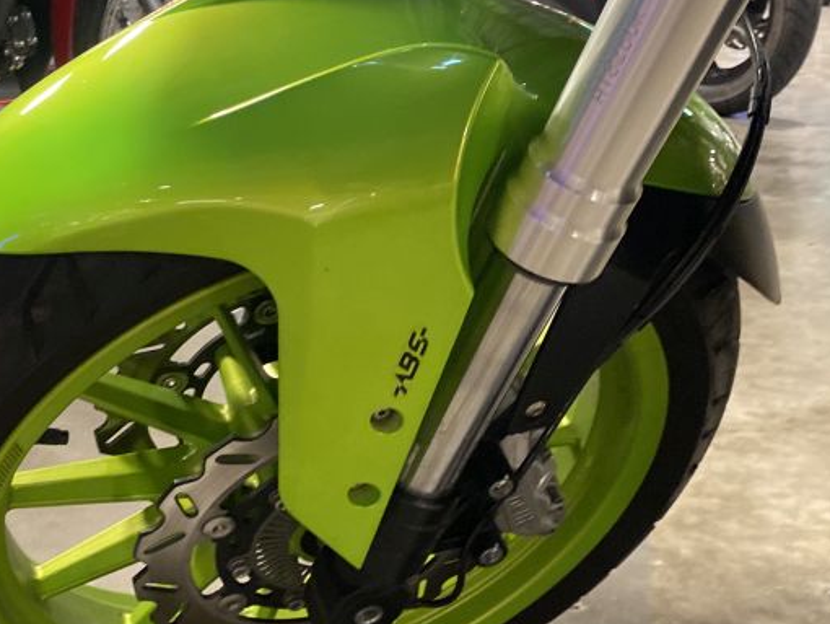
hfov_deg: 35.2
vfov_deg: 27.0
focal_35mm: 54
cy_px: 374
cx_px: 282
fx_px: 1295
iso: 400
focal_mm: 4.25
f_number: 1.8
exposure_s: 1/33
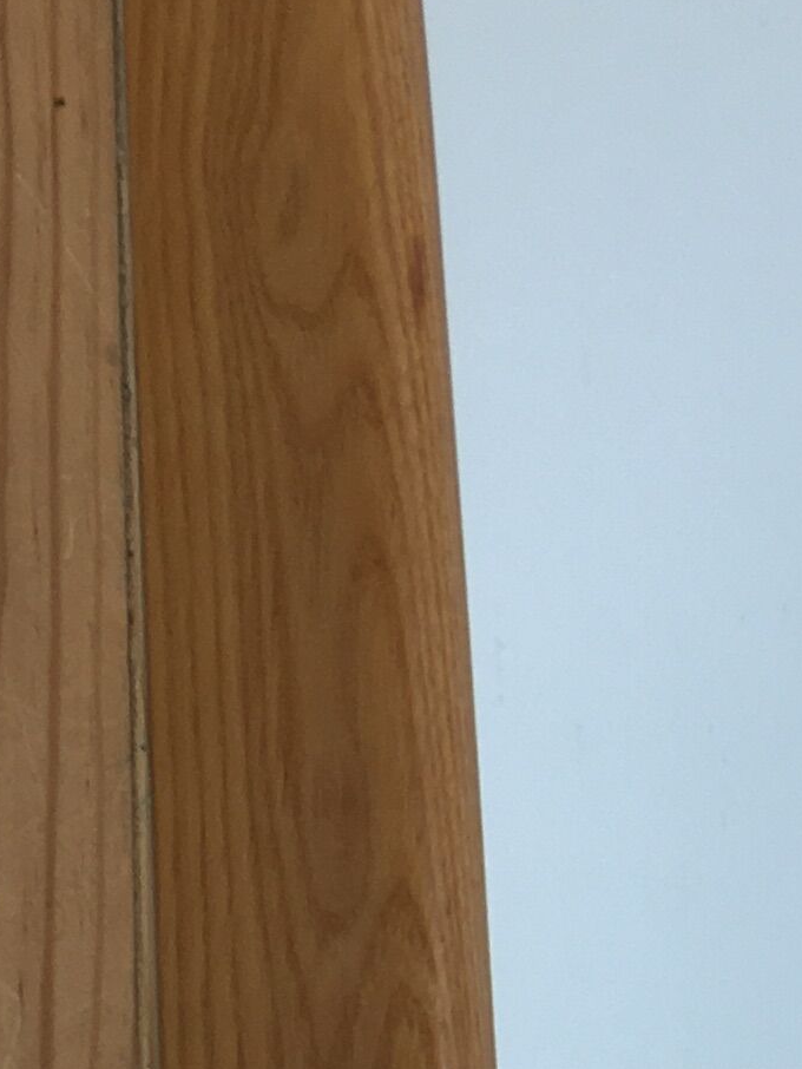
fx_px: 3983
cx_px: 1070
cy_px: 1346
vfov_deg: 14.7
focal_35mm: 129
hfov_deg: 11.2
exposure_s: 1/33
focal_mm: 4.15
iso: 25
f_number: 2.2
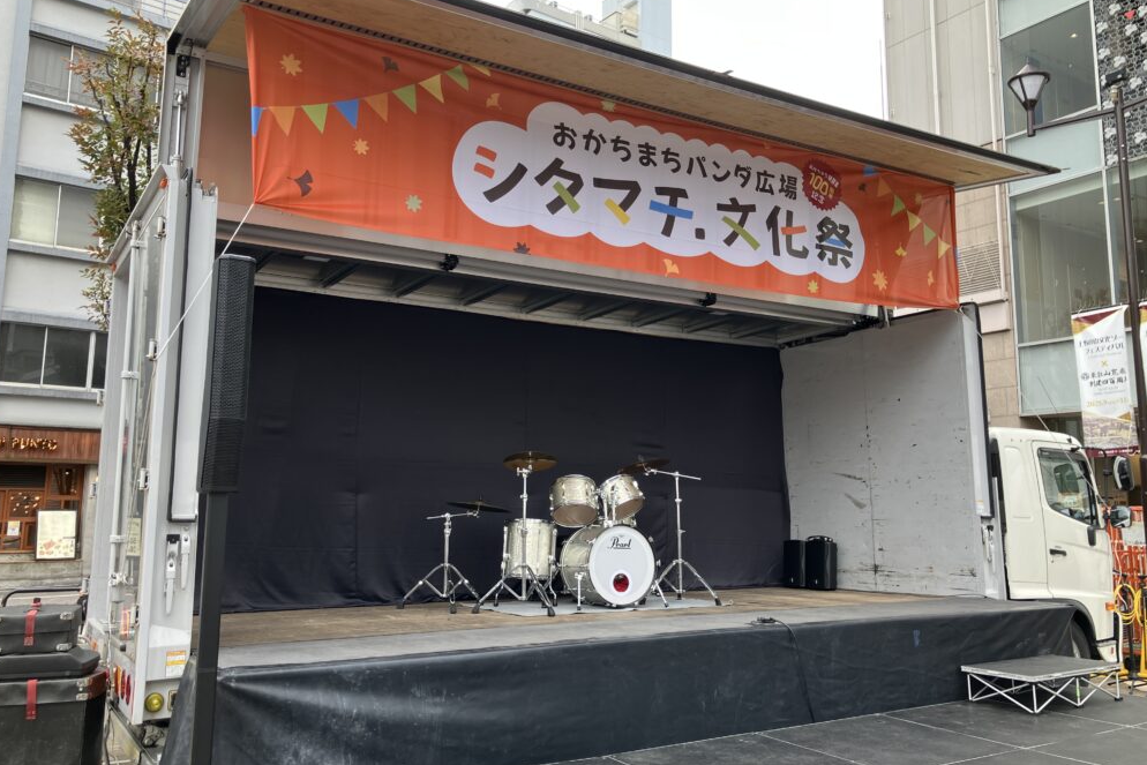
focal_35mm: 30
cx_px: 558
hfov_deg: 61.9
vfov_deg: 43.6
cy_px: 370
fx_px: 956
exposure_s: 1/122
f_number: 1.8
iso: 20
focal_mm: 3.99
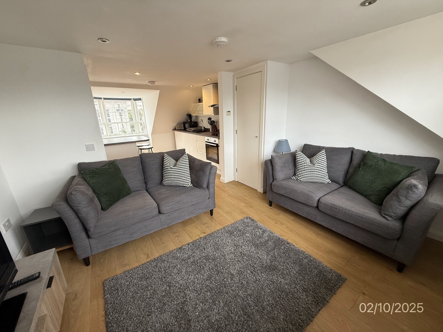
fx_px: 179
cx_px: 222
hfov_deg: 102.1
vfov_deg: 85.7
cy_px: 166
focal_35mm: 14
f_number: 2.2
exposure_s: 1/100
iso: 160
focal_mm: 2.22
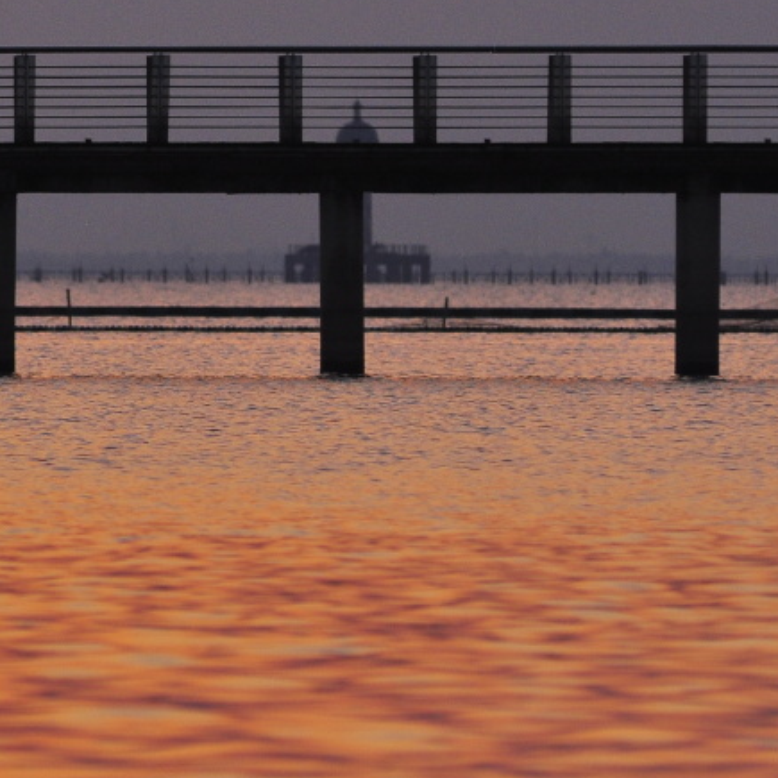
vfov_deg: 2.5
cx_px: -159
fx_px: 17850
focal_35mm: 702
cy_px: 173
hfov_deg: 2.5
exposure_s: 1/2000
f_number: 5.6
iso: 320
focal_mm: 200
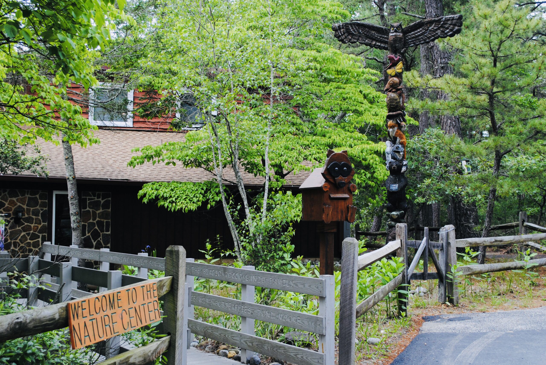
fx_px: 729
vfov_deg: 28.2
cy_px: 182
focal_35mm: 48
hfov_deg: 41.1
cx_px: 273
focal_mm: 32
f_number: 5
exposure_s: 1/100
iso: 200
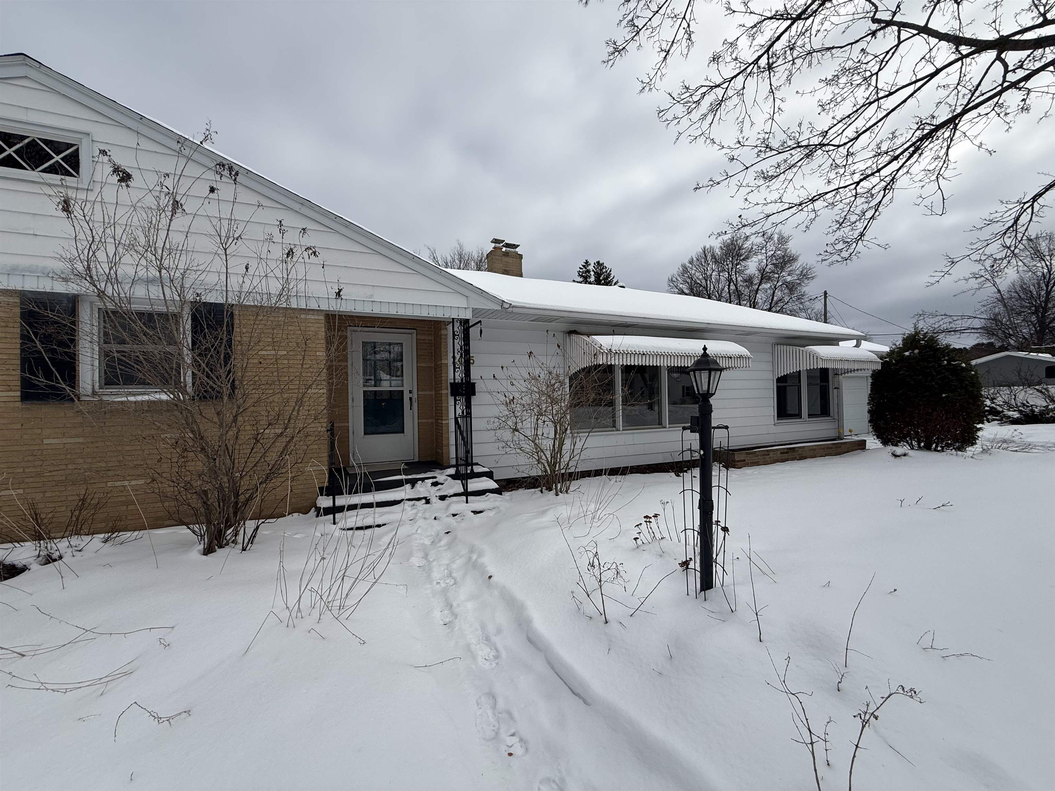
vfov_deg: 85.7
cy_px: 396
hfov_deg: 102.1
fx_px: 427
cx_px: 528
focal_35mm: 14
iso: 50
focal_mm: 2.22
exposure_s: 1/4425
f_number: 2.2
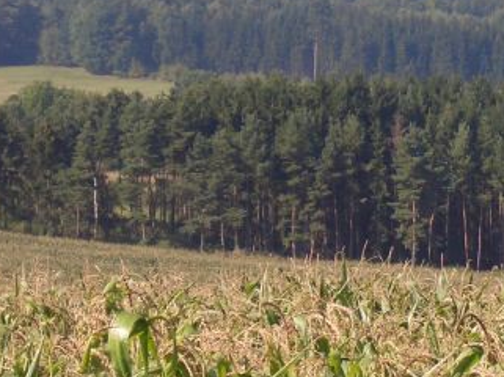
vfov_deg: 5.6
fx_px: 3810
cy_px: 0
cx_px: 460
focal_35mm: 262
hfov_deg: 7.5
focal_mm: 17.4
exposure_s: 1/250
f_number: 4.8
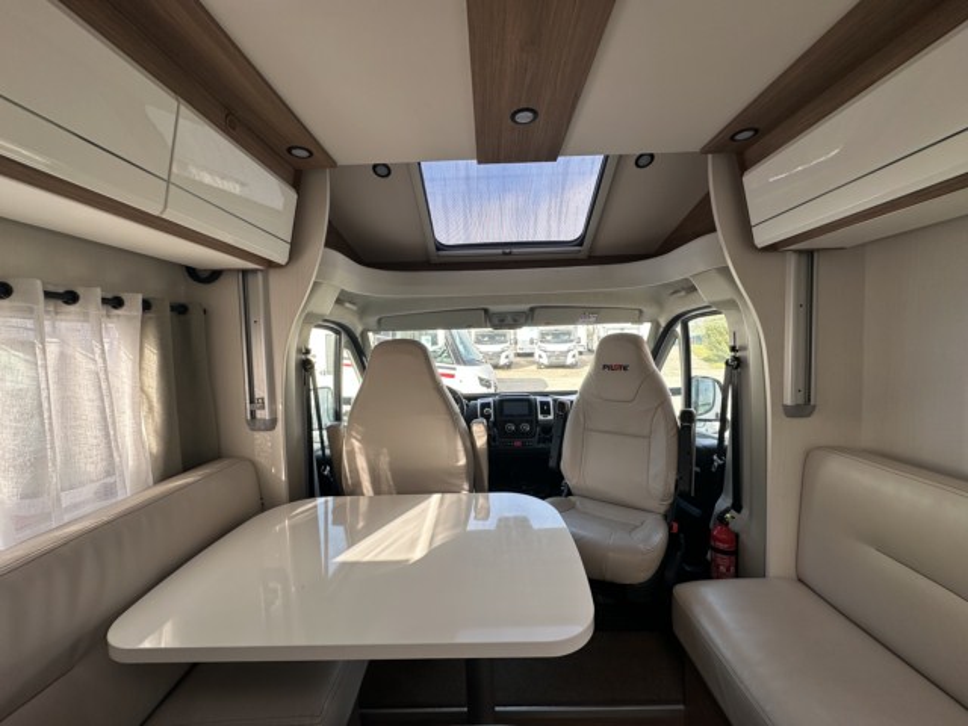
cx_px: 484
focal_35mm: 14
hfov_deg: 102.1
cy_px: 363
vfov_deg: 85.7
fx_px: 391
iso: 40
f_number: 2.2
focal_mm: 2.22
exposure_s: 1/216
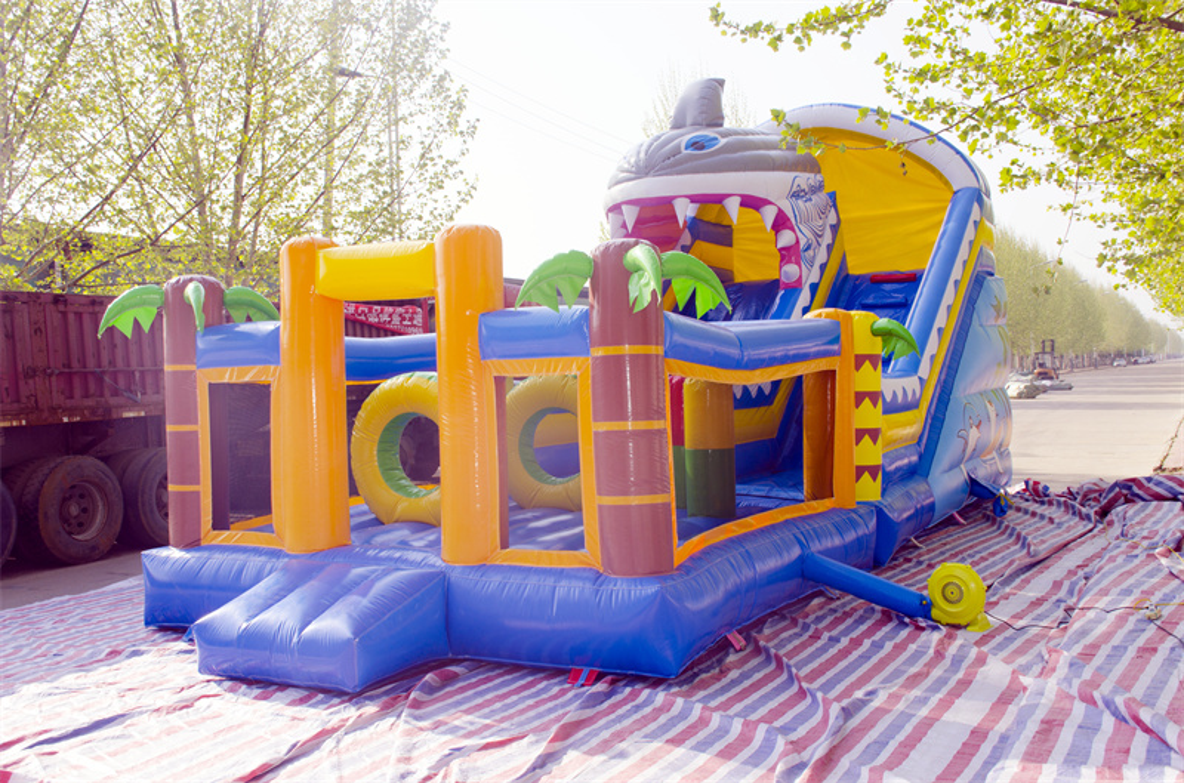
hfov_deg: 53.2
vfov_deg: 36.7
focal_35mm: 36
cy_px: 392
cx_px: 592
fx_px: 1181
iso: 100
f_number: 7.1
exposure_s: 1/250
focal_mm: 24
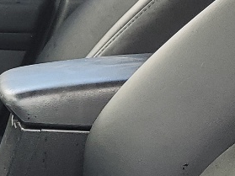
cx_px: -360
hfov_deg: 10.9
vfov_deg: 9.8
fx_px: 1011
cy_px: 195
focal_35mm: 149
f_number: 1.5
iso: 50
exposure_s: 1/175
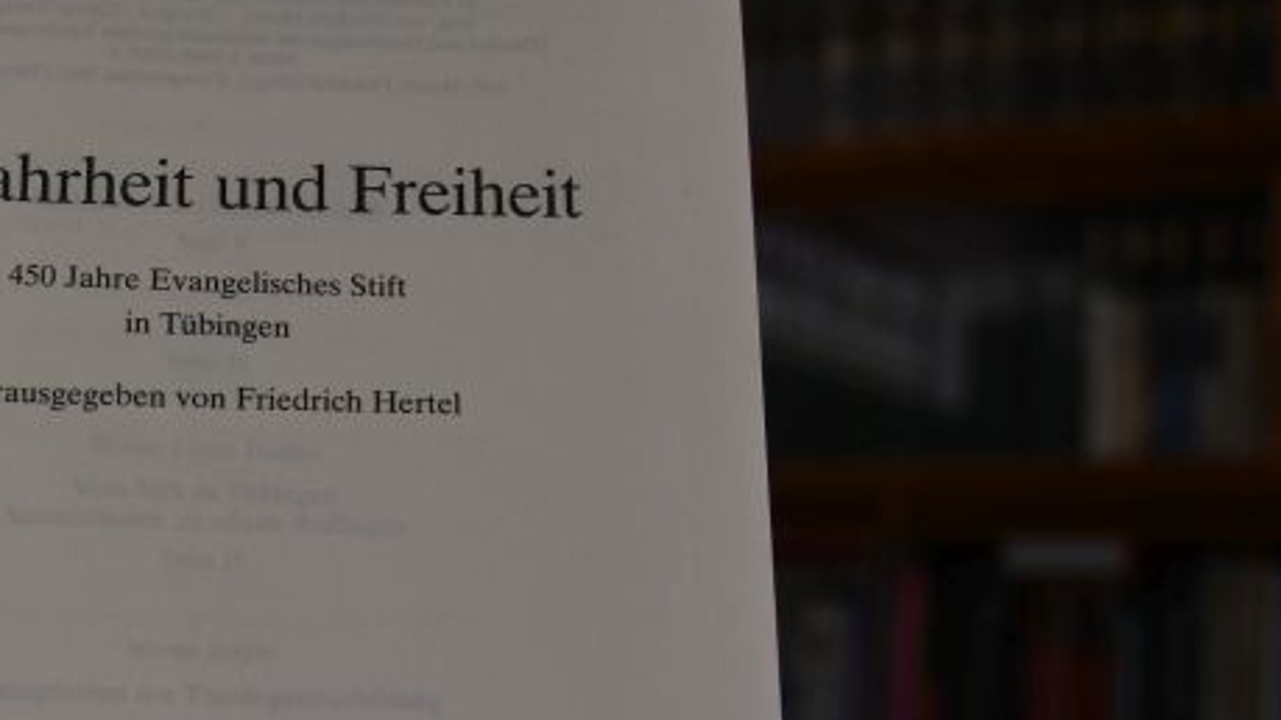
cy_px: 706
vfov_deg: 16.0
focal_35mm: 74
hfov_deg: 28.0
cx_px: 262
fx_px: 2513
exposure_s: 1/250
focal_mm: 24
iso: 400
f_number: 4.5
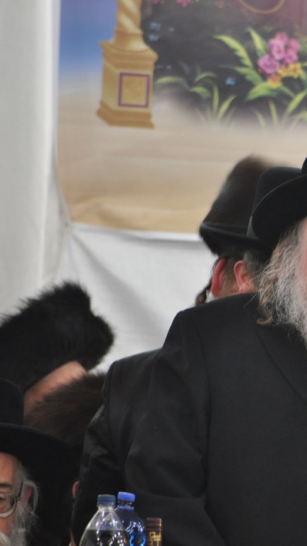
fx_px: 9268
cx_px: 328
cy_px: 273
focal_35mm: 640
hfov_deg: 1.9
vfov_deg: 3.4
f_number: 5.6
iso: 1250
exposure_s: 1/50
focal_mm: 270
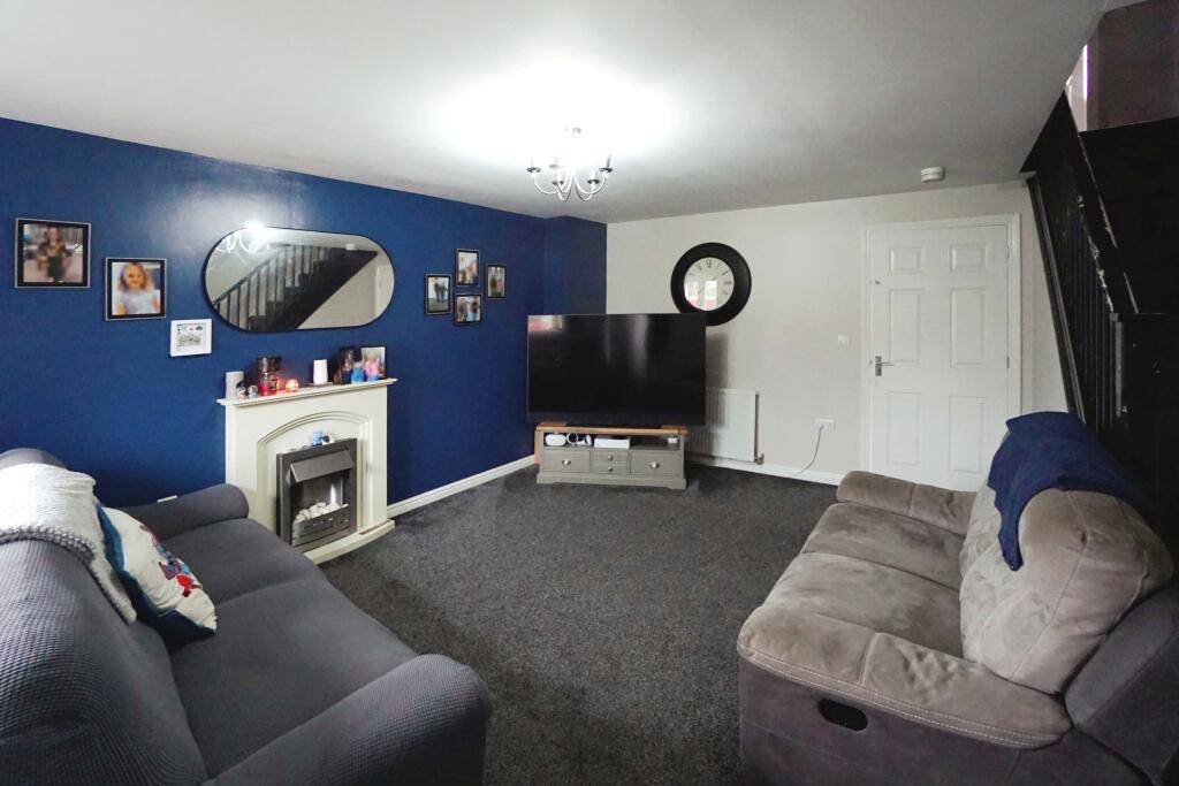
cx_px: 590
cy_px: 393
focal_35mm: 15
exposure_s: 1/50
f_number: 4
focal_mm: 10
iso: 3200
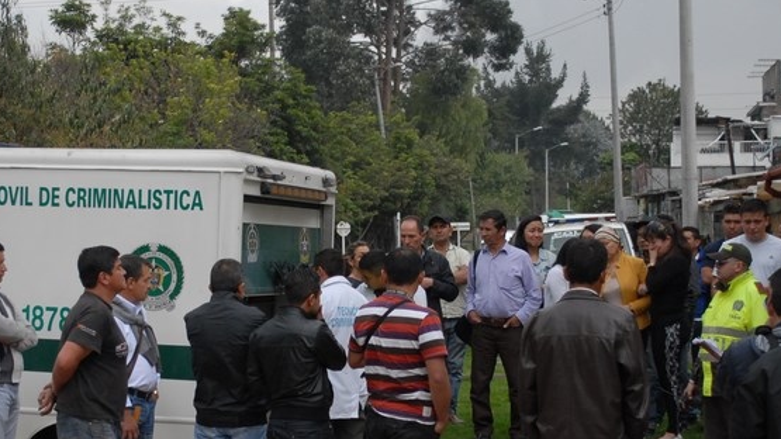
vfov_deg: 15.2
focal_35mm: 79
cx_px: 332
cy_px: 312
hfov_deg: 26.8
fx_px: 1636
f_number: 4.8
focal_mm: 32
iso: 400
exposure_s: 1/500
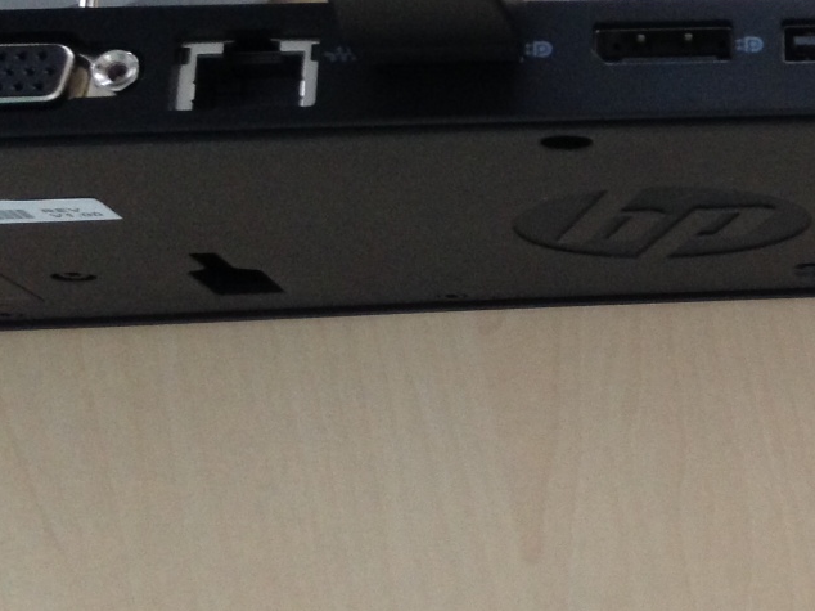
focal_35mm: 85
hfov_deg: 21.4
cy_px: 75
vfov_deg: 17.1
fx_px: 2000
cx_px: 980
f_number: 2.4
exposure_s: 1/20
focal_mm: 4.12
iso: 160
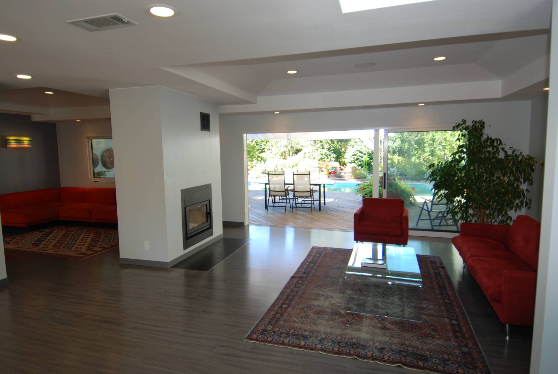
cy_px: 187
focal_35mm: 21
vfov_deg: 59.6
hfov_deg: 81.1
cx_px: 279
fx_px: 326
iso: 200
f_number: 4
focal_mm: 14
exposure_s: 1/60
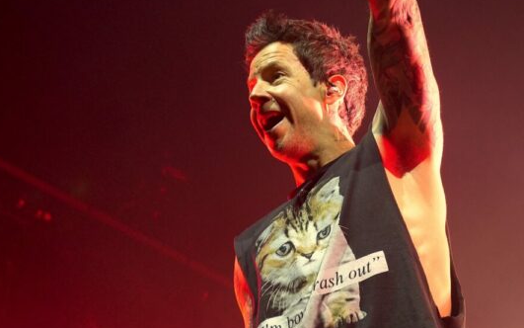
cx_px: 319
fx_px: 1944
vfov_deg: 9.6
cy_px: 293
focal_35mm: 136
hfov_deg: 15.3
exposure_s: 1/160
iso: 1250
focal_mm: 41
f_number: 4.5
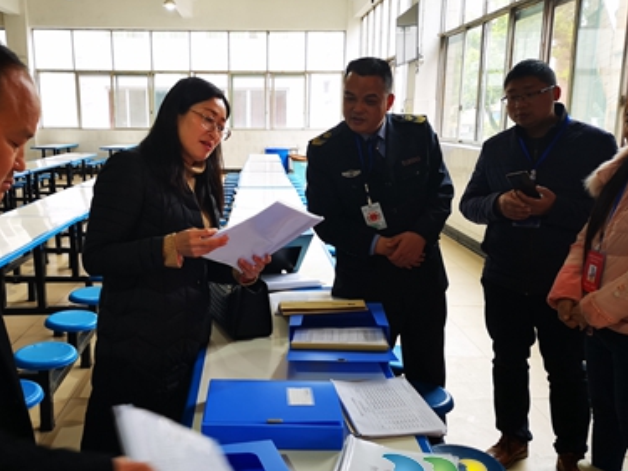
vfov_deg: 39.6
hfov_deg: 51.1
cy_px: 254
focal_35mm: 36
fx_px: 653
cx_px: 261
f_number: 1.8
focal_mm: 3.95
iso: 160
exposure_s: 1/33.3
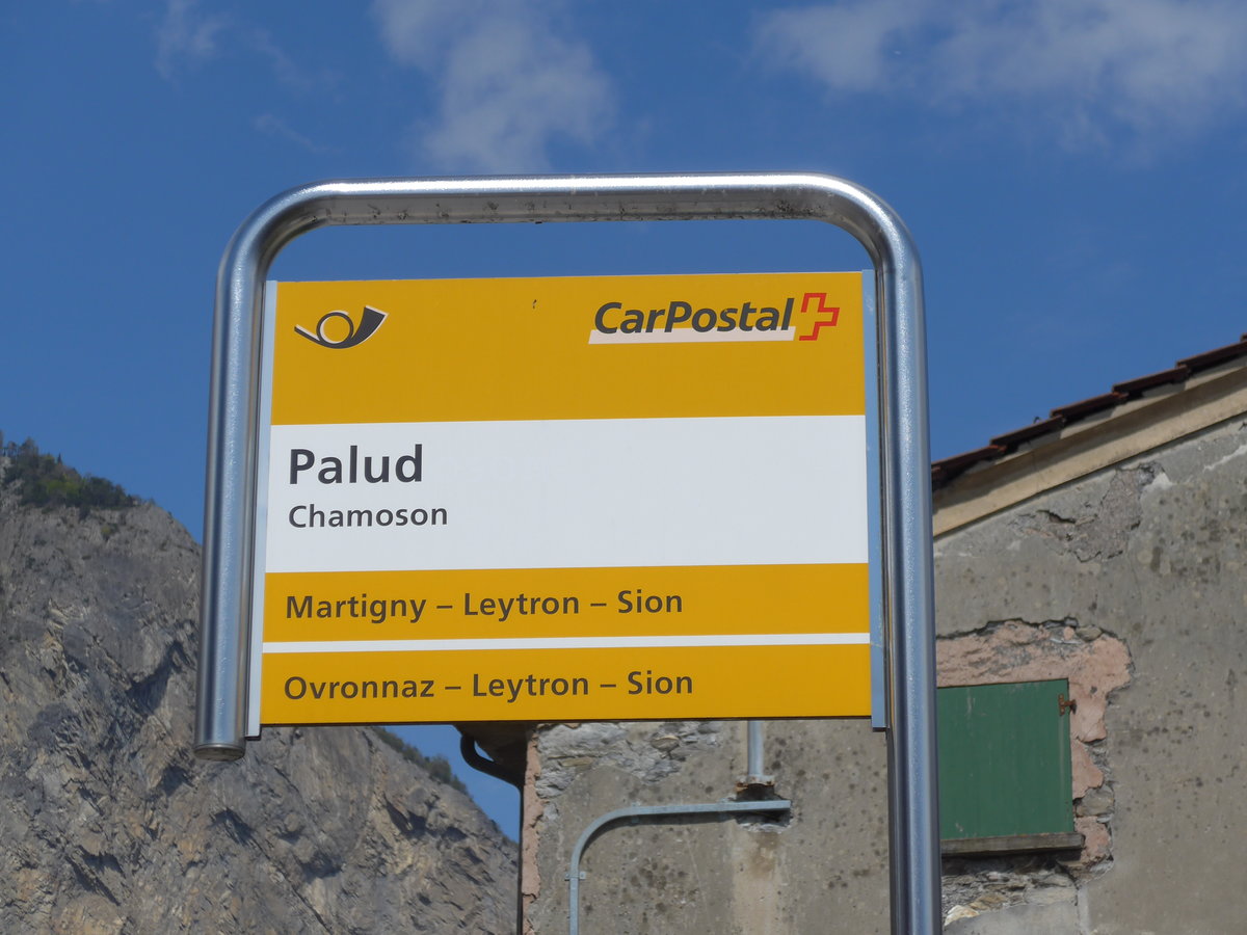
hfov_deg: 17.9
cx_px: 624
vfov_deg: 13.5
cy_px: 468
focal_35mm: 110
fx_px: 3963
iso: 80
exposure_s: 1/1300
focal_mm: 21.6
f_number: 4.9
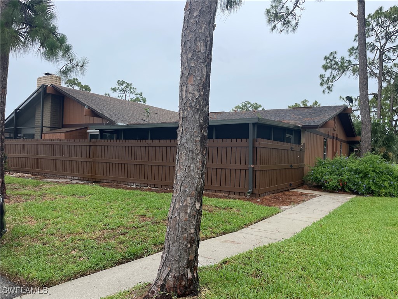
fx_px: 299
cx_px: 199
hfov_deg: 67.3
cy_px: 150
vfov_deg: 53.1
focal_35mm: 26
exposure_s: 1/1221
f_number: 1.6
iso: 32
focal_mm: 4.2
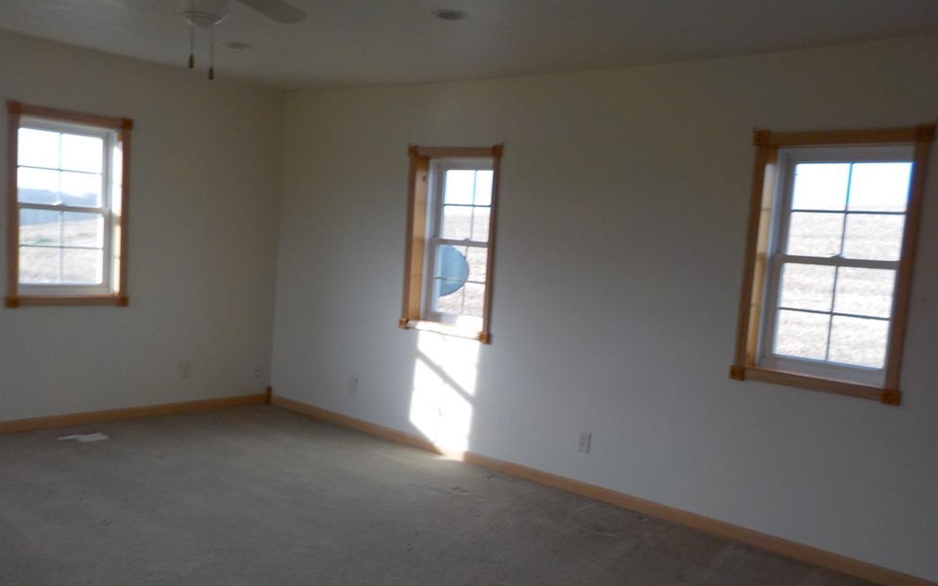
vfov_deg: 39.3
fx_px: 818
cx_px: 467
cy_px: 335
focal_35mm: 32
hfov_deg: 59.7
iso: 125
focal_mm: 4.1
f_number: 3.3
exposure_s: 1/80
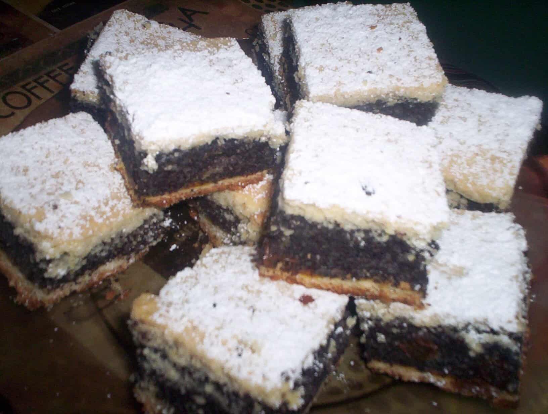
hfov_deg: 48.9
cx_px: 274
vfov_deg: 37.9
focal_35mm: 38
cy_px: 207
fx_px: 603
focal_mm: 4.99
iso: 140
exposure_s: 1/60
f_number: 4.5
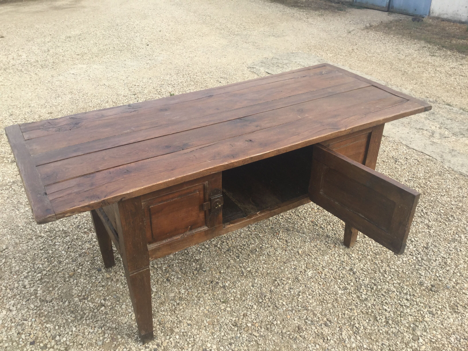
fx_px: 419
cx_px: 234
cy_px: 176
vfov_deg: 45.4
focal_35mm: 31
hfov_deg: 58.4
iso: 25
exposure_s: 1/522
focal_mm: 3.3
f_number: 2.4
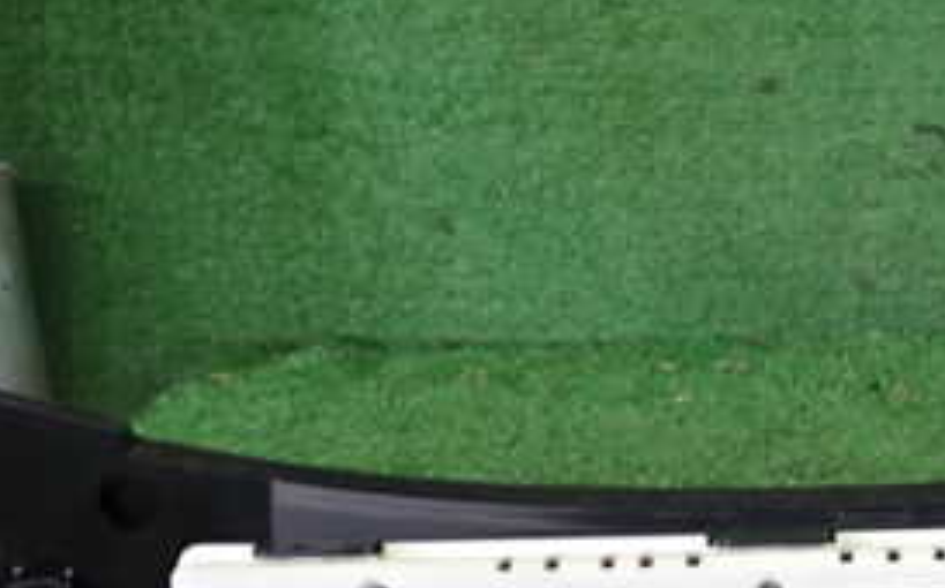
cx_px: 807
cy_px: 571
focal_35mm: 70
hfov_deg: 28.5
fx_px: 1801
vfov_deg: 18.1
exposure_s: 1/30
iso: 200
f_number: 2.3
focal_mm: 5.4
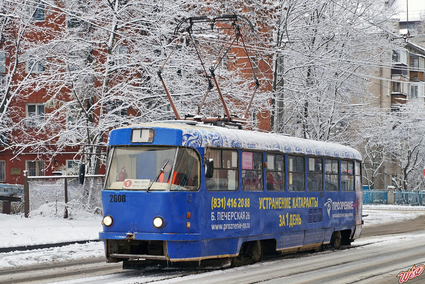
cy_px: 142
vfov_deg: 16.6
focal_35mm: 82
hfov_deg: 24.6
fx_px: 974
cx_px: 212
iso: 400
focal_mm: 55
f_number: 5.6
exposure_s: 1/640
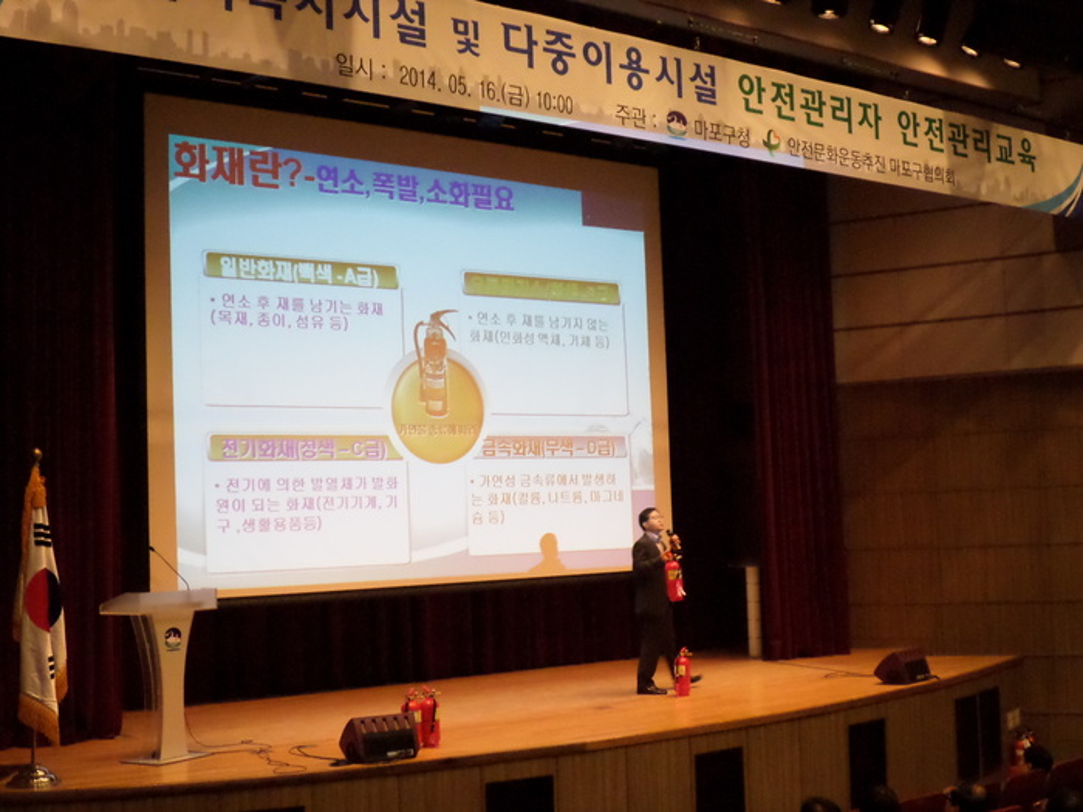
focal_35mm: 43
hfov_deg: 43.9
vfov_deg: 33.6
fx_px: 1345
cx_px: 542
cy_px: 406
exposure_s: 1/20
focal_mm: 7.8
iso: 640
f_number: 3.2
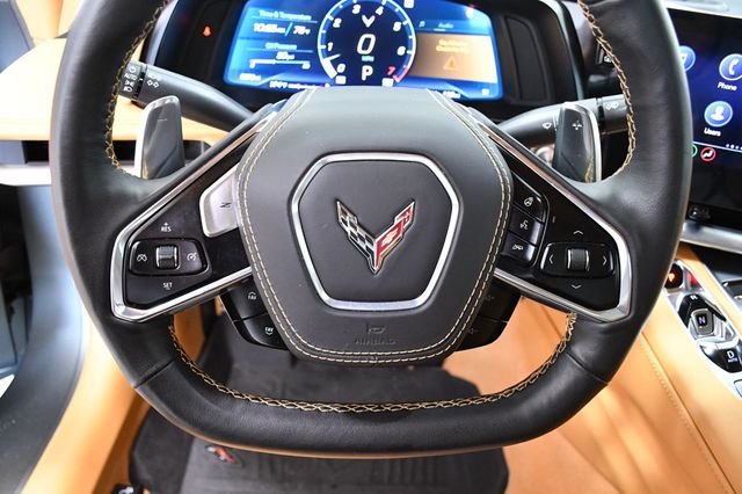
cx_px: 371
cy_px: 247
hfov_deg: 62.0
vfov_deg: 43.6
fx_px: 618
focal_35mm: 30
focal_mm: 20
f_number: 4.5
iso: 2500
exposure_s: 1/80
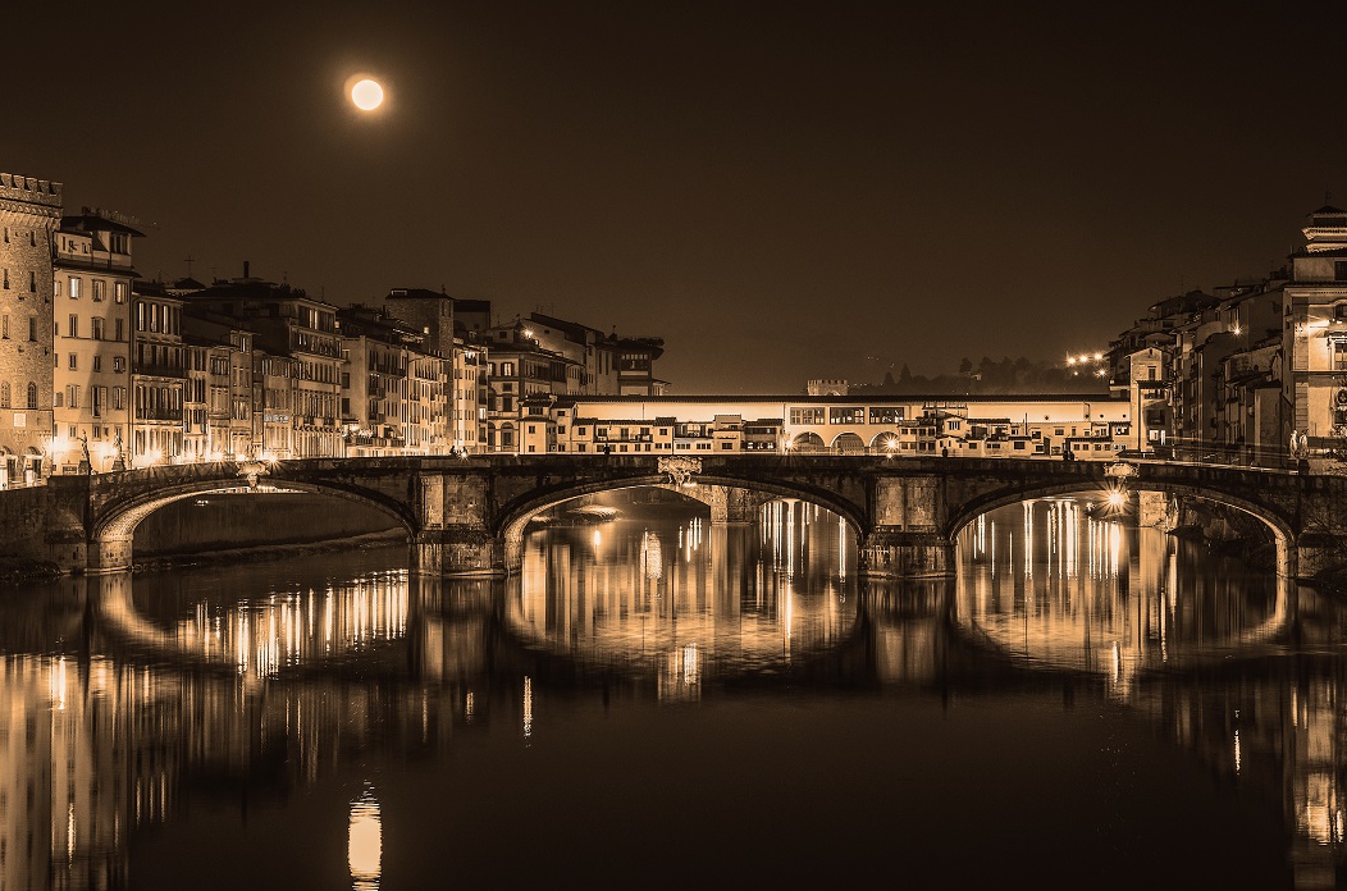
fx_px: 3061
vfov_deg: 16.6
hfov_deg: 24.8
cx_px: 722
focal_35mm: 82
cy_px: 451
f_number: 5.6
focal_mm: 50
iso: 100
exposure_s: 5
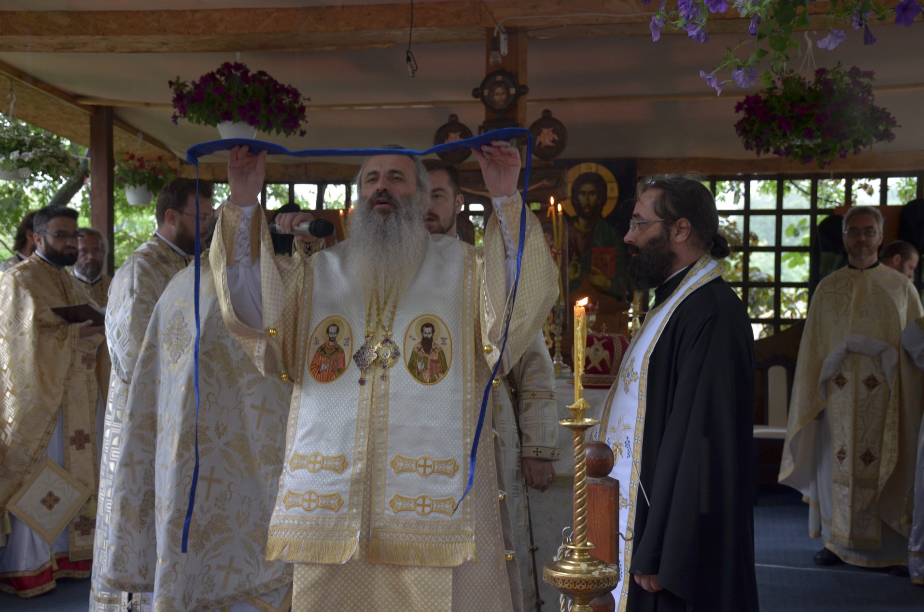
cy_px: 306
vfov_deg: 28.0
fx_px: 1230
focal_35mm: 48
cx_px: 462
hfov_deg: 41.2
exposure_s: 1/125
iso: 400
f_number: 4
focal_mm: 32
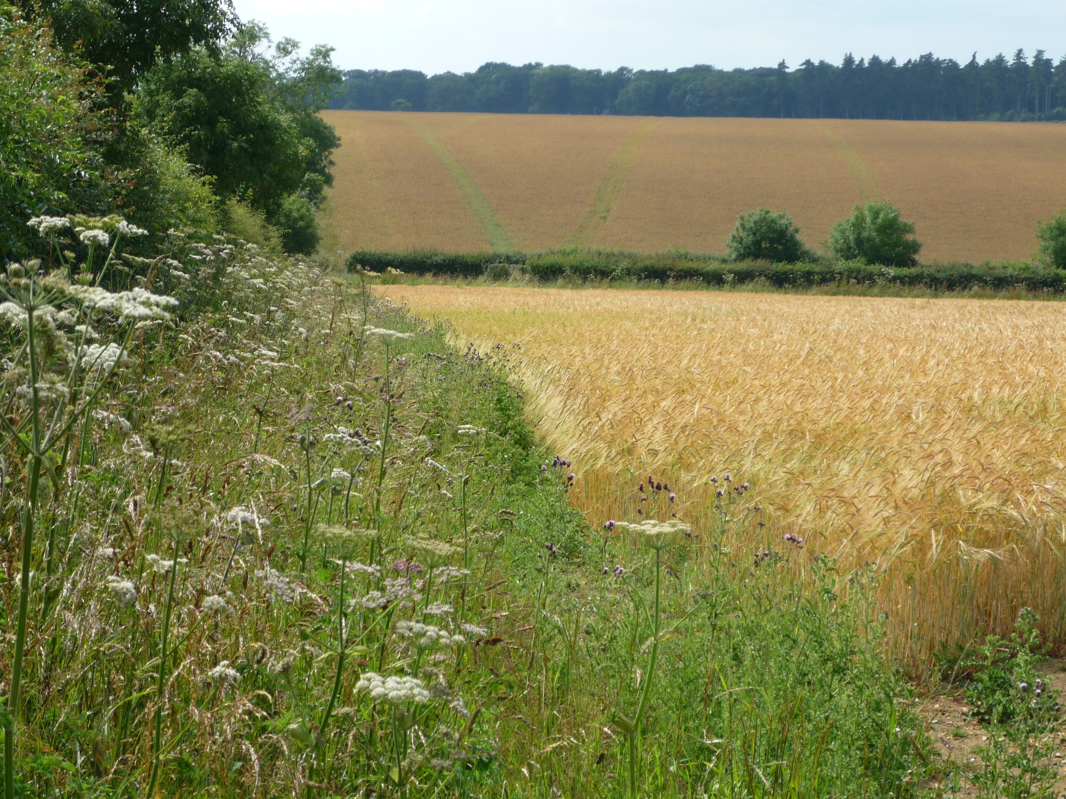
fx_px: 3080
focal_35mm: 100
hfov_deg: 19.6
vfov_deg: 14.8
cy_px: 400
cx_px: 533
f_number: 5.1
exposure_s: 1/320
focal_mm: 16.5
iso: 100
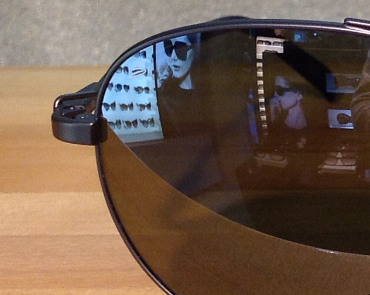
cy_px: 146
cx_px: 499
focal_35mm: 140
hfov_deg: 13.2
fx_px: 1532
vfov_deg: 11.0
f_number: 2.4
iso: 100
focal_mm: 4.28
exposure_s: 1/60
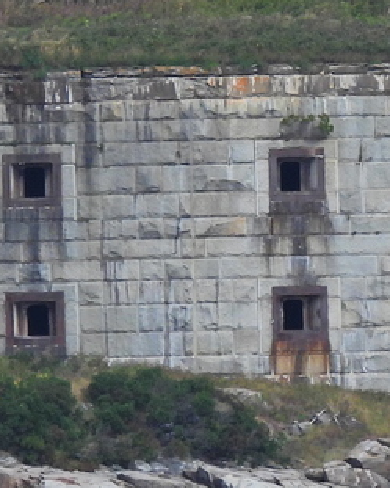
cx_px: 219
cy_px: 132
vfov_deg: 1.4
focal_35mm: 1406
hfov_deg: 1.1
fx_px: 20276
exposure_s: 1/640
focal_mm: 62.5
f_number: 5
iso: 100
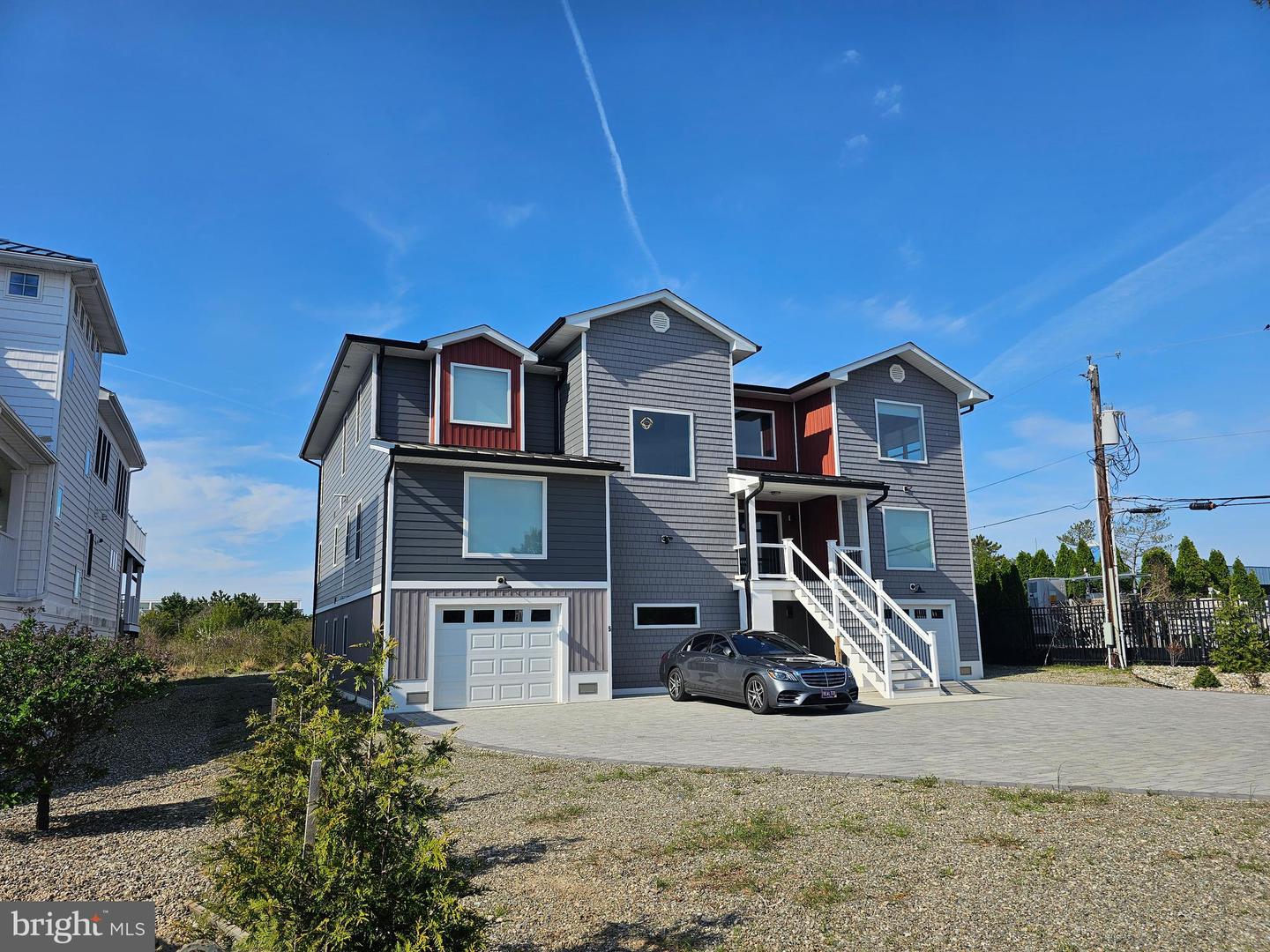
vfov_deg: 58.9
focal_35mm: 23
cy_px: 476
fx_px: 844
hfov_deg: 73.9
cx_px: 635
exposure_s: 1/1064
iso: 10
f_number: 1.7
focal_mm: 6.3
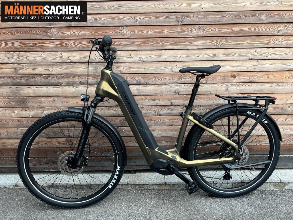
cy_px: 110
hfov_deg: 67.3
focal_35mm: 26
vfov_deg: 53.1
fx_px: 220
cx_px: 146
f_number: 1.5
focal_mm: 5.7
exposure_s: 1/121
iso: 40
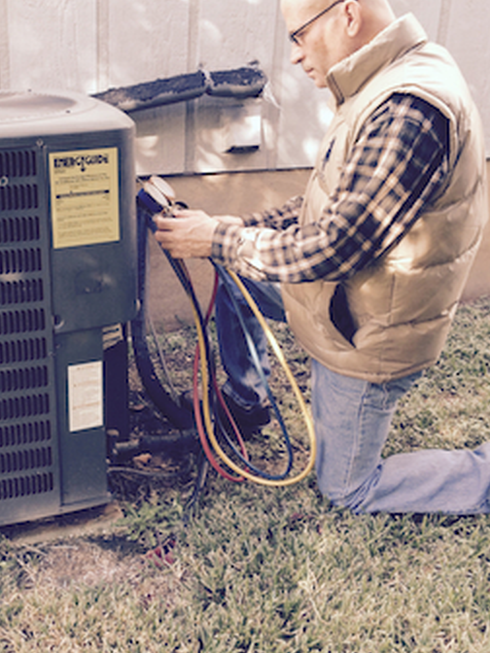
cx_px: 136
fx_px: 868
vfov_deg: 41.2
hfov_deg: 31.1
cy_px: 322
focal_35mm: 46
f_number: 2.2
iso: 50
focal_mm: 4.15
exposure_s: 1/120
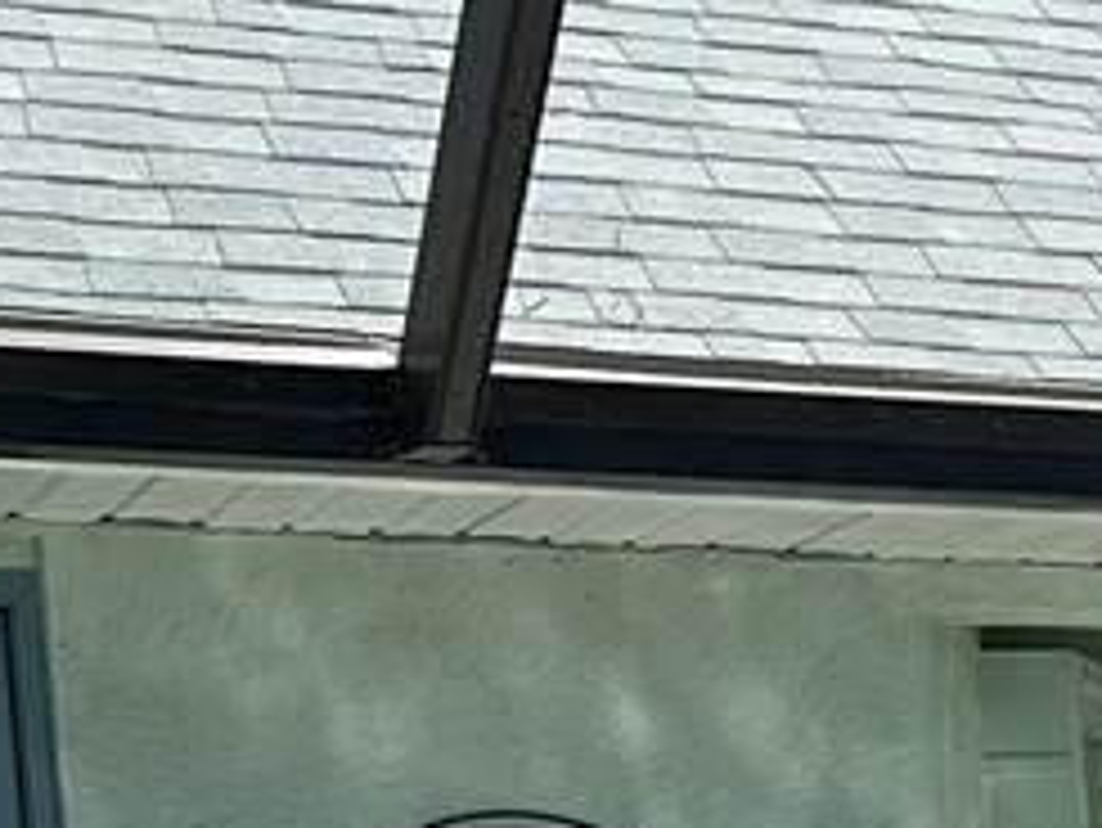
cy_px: 1760
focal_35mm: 170
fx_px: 5415
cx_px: 2960
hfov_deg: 9.7
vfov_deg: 8.2
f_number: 1.5
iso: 50
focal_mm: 5.7
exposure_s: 1/2915
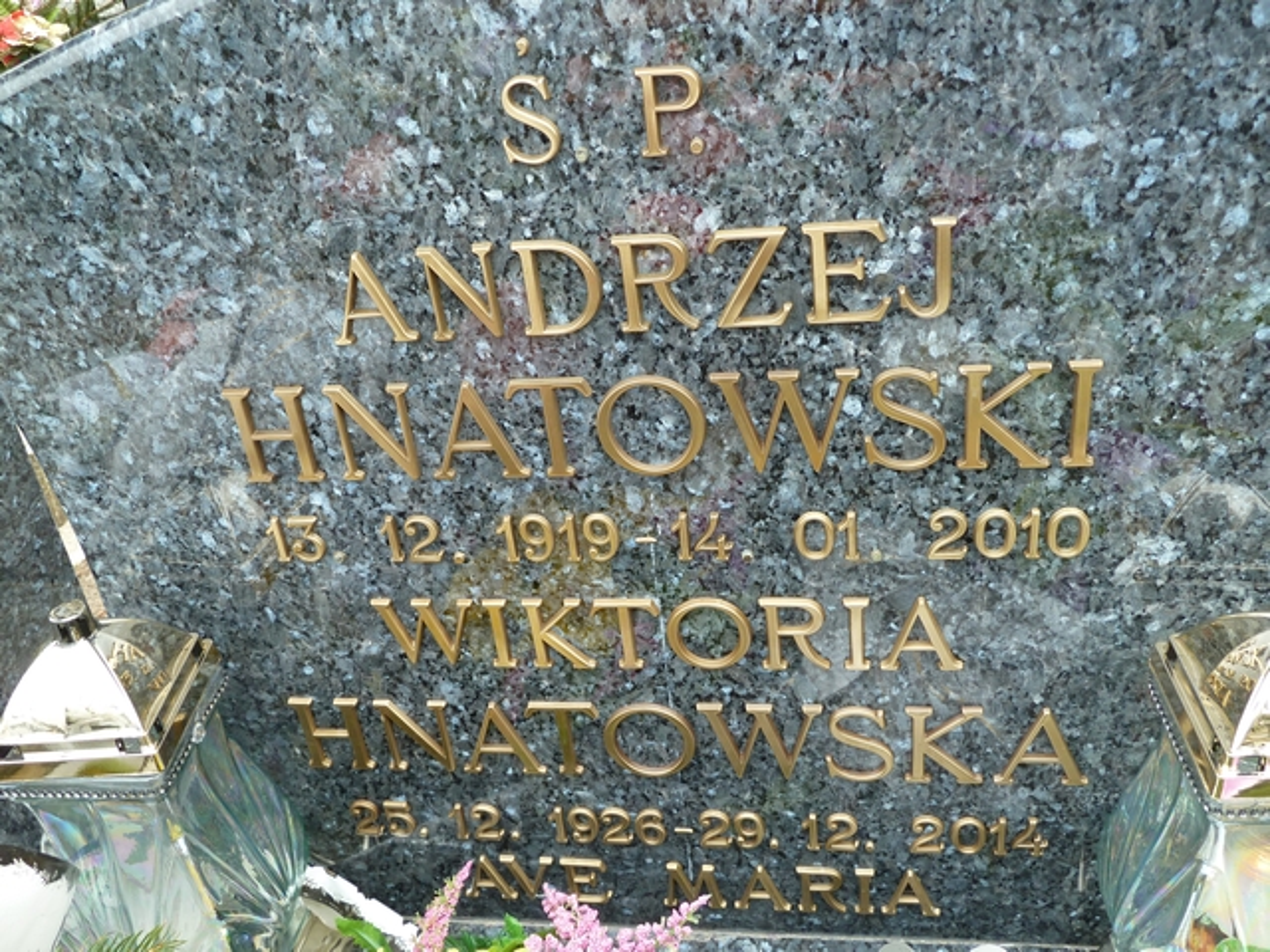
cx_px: 635
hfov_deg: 56.8
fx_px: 1174
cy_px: 476
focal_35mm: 32
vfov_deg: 44.2
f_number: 3.5
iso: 80
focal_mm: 5.3
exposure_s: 1/50
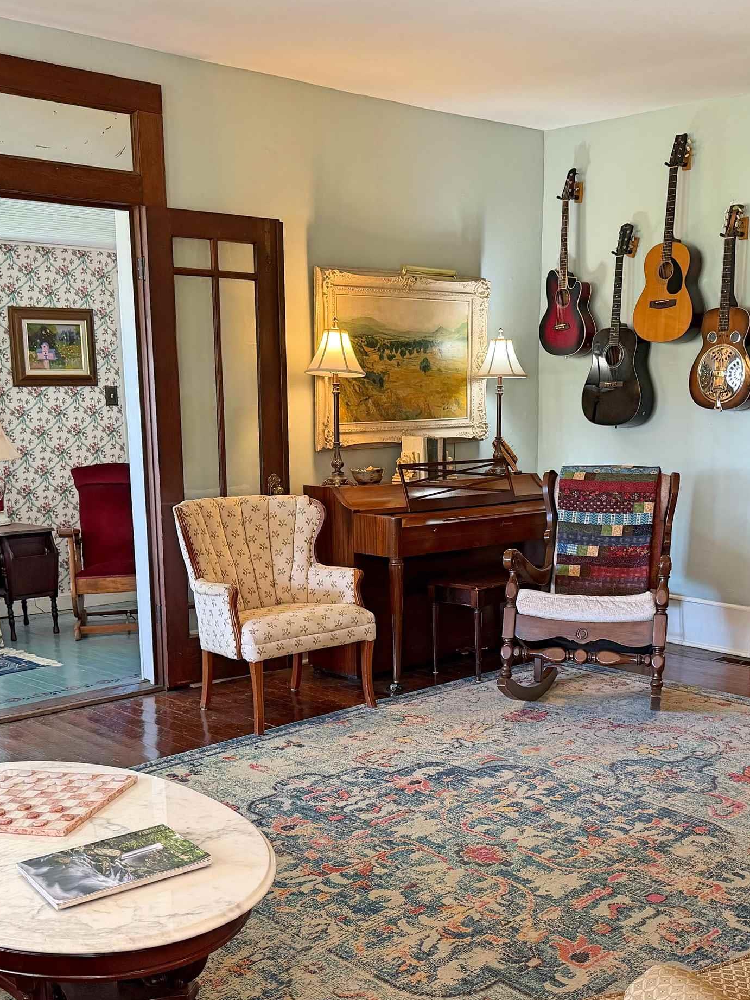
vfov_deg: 46.5
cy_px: 606
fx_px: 1156
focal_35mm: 40
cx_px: 469
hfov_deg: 35.8
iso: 200
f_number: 1.78
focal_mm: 6.76
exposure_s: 1/60
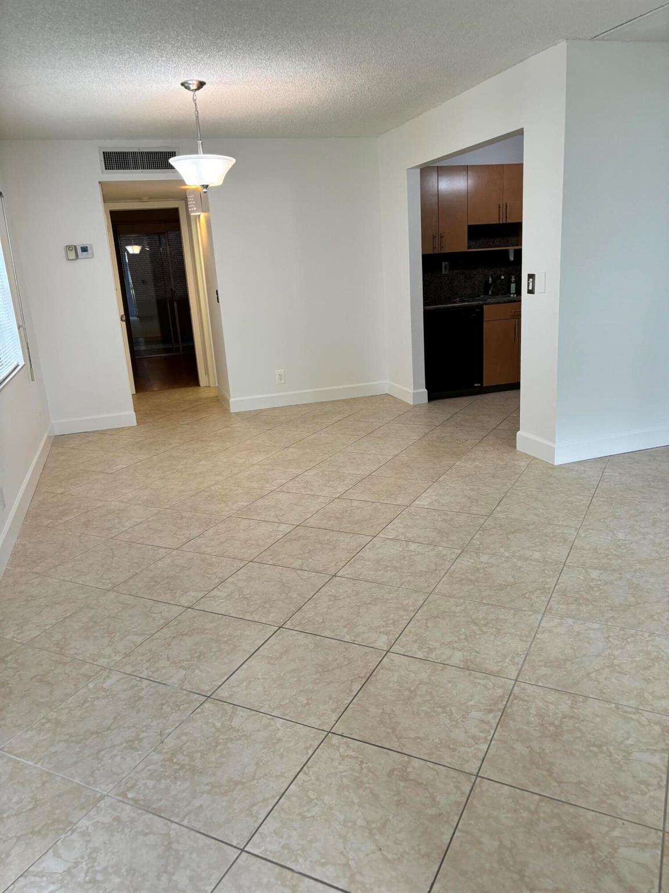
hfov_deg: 53.1
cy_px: 446
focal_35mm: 26
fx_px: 670
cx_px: 334
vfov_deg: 67.3
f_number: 1.6
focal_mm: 5.96
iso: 125
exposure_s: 1/120
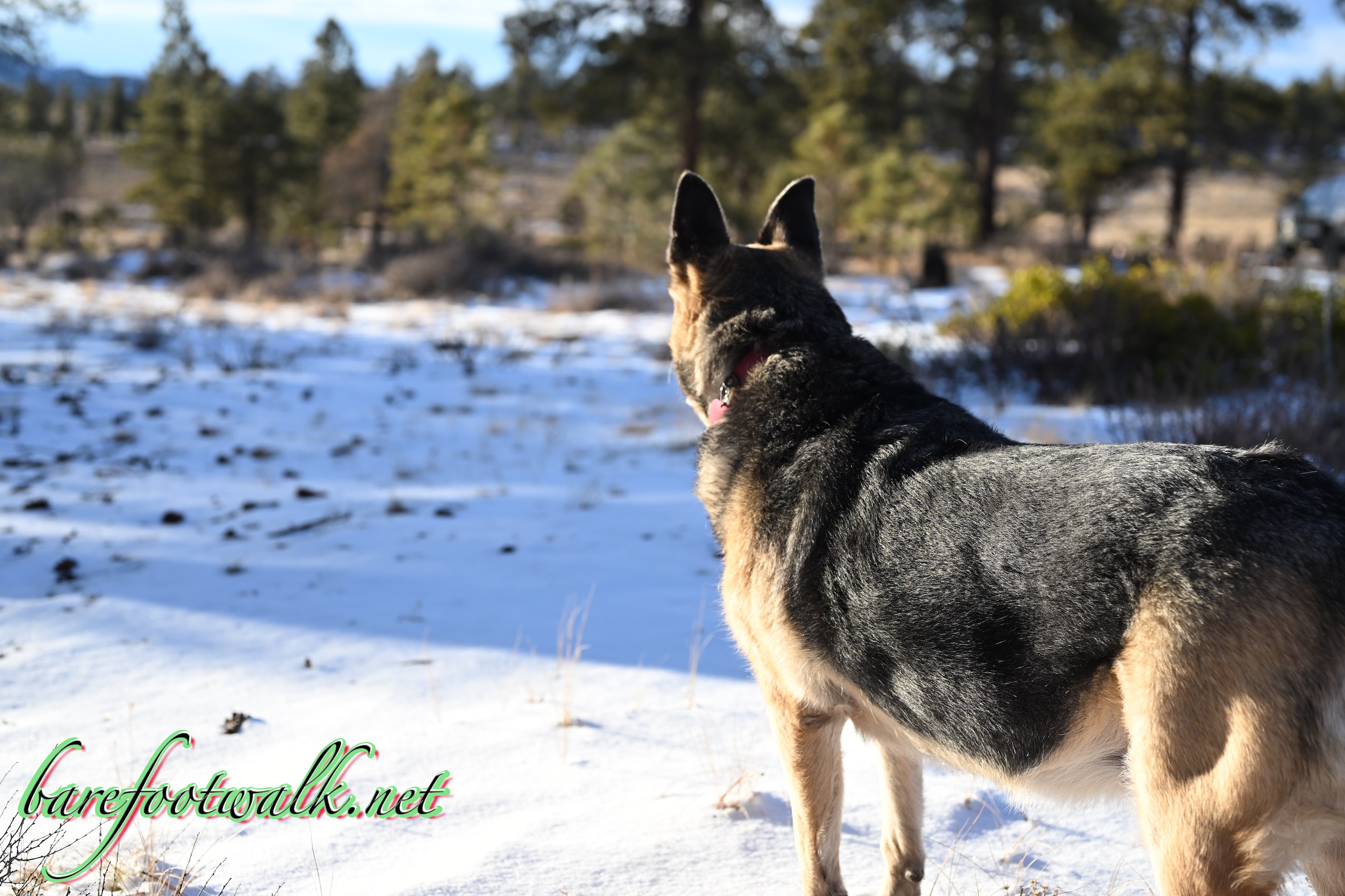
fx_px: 1868
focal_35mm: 50
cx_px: 672
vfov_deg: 27.0
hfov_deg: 39.6
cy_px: 448
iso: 250
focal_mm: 50
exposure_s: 1/1000
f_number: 3.5
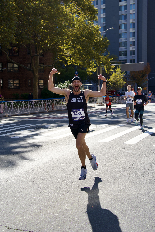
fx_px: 271
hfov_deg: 31.9
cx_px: 78
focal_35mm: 42
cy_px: 116
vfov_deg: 46.4
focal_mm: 42
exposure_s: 1/500
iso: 100
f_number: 4
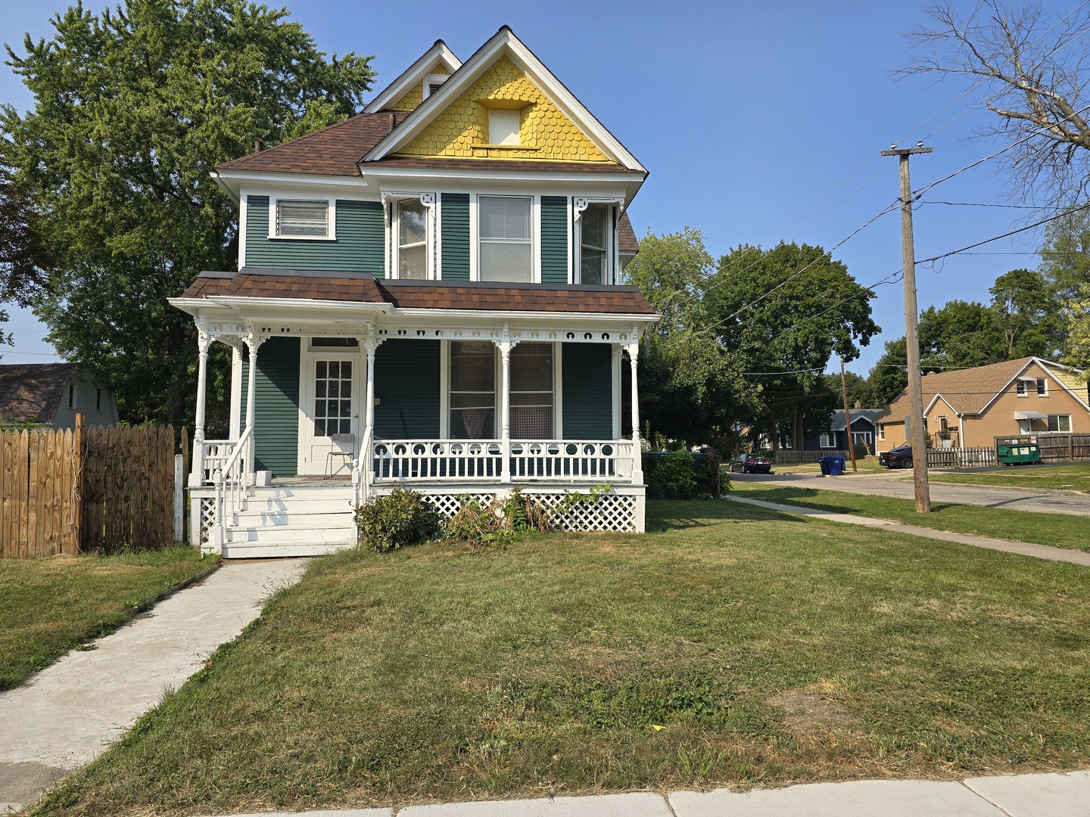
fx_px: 724
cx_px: 545
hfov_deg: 73.9
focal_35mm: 23
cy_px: 408
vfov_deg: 58.9
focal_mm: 6.3
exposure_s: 1/728
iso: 12
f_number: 1.7
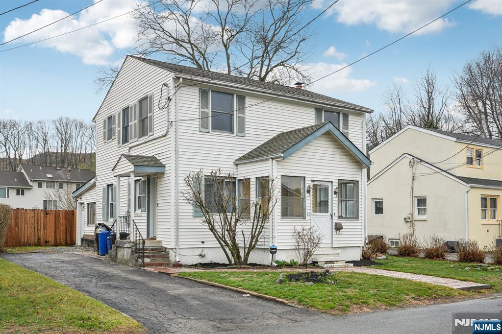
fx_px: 474
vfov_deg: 38.9
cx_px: 251
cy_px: 167
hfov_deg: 55.8
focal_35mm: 34
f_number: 9
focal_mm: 34
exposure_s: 1/50
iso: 100
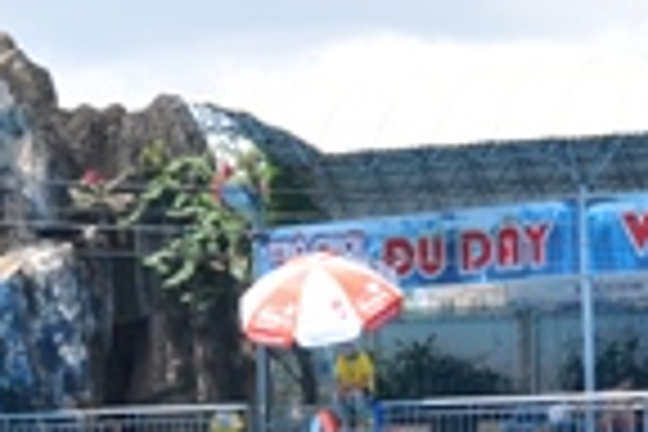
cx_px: 482
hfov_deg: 14.9
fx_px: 2460
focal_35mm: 137
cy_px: 340
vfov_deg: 10.0
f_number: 11
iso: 200
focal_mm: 17
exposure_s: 1/125
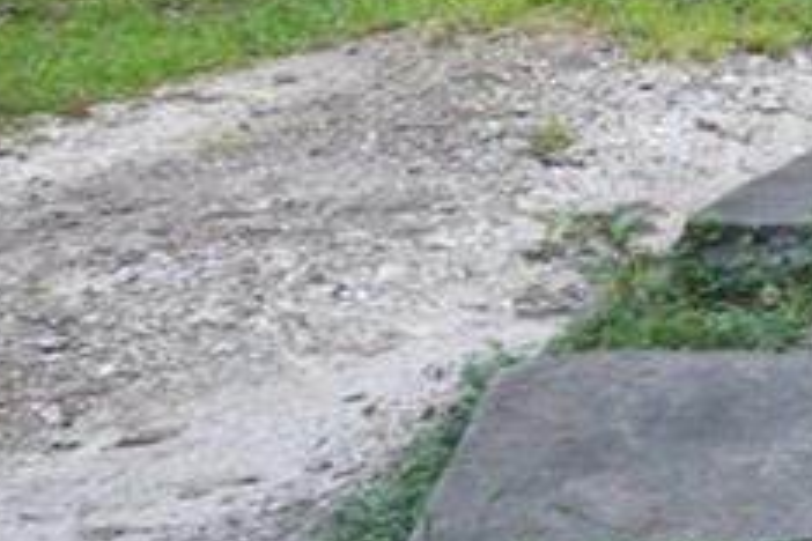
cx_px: 1721
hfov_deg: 11.7
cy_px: -366
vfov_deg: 8.7
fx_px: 3451
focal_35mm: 153
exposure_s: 1/40
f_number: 9
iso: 400
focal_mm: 35
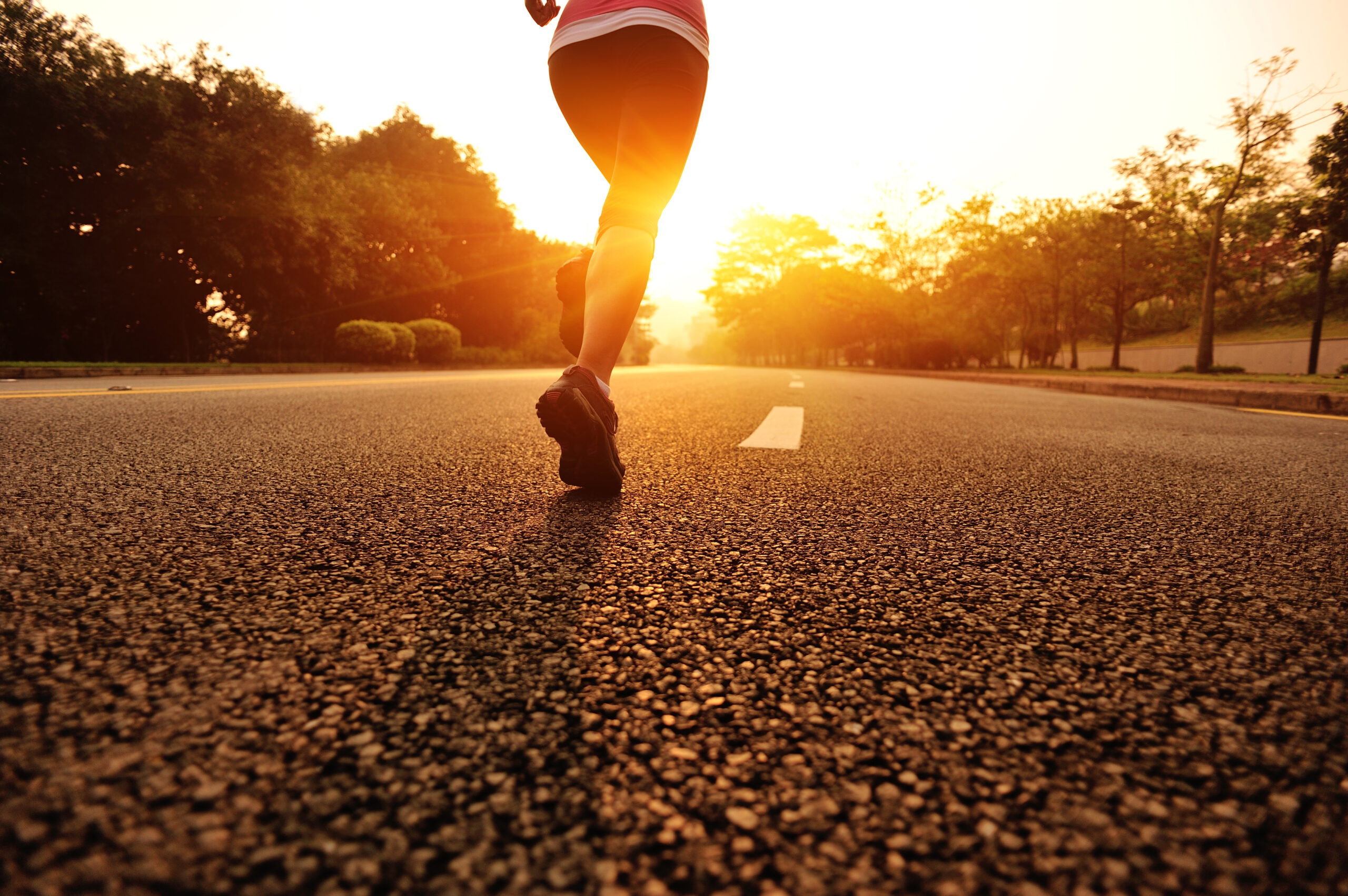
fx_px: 748
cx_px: 674
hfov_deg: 84.0
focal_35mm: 20
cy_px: 448
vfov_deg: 61.9
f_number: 3.5
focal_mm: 20
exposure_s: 1/1600
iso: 250
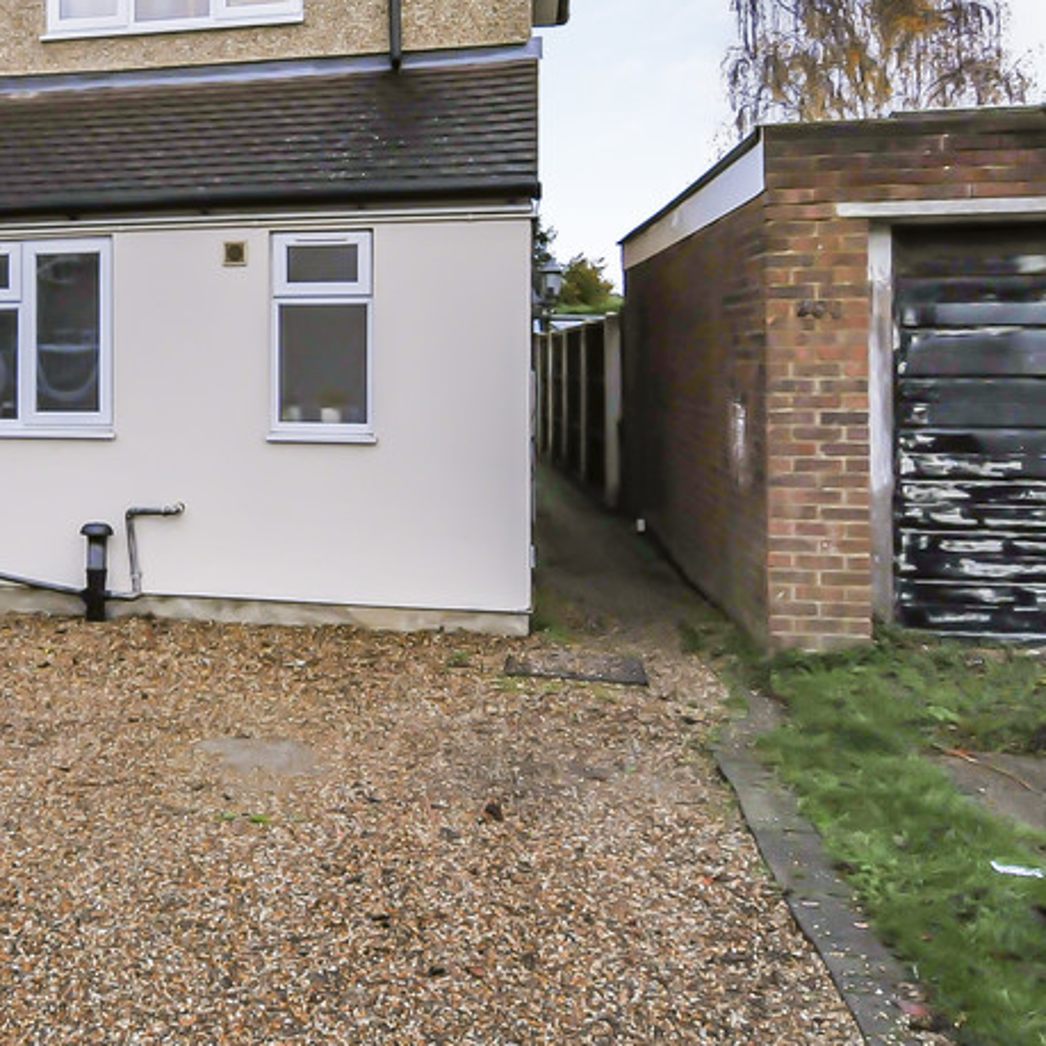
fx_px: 1263
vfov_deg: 43.8
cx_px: 157
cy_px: 289
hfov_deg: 42.2
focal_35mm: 37
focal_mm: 13
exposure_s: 1/100
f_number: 5.6
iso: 900
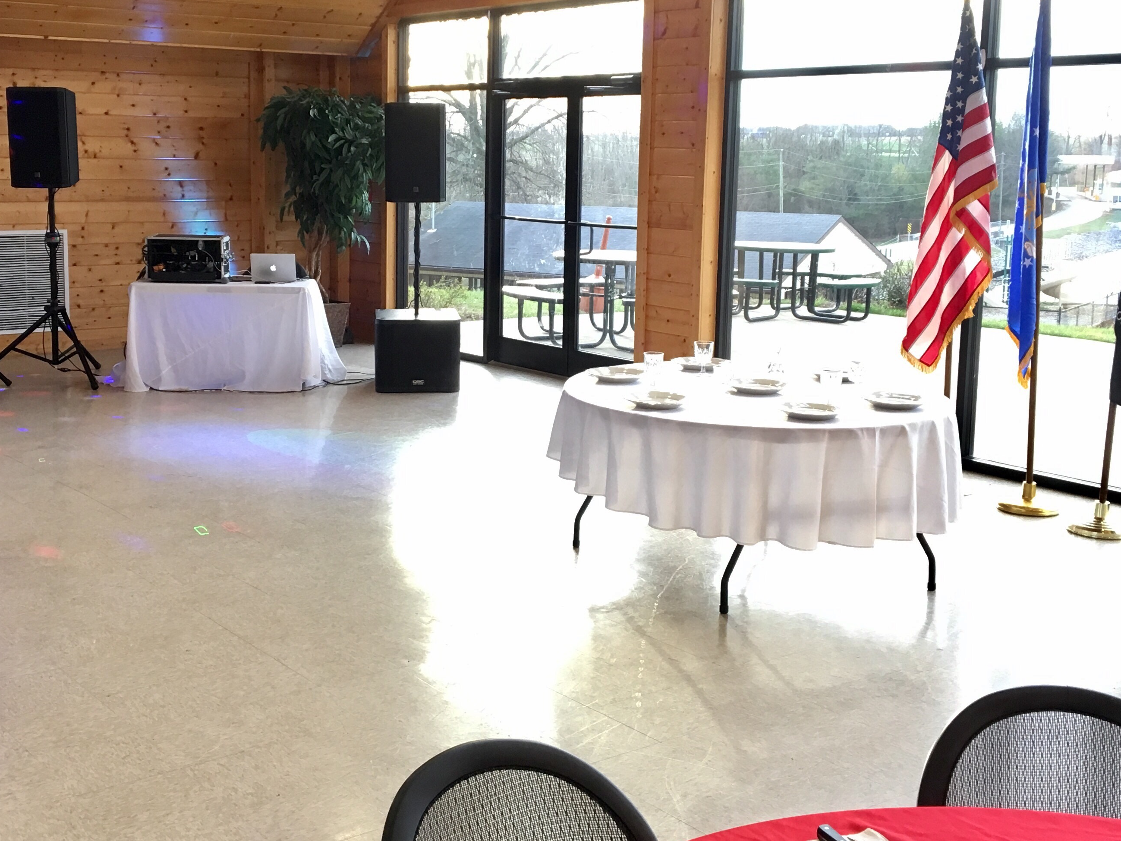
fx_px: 1457
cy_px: 350
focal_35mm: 45
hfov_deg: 41.9
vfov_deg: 32.1
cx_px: 467
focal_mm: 4.15
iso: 40
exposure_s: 1/30
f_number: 2.2
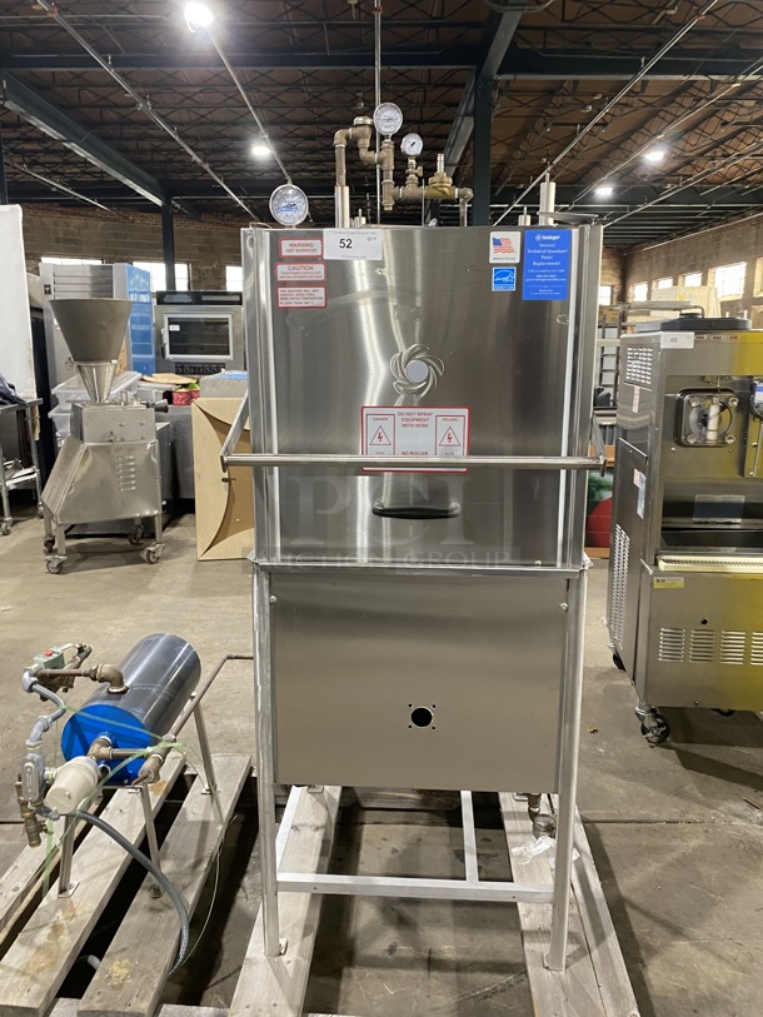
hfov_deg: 53.1
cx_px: 382
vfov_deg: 67.3
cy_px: 508
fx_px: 764
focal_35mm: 26
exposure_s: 1/60
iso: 250
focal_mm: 4.25
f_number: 1.8
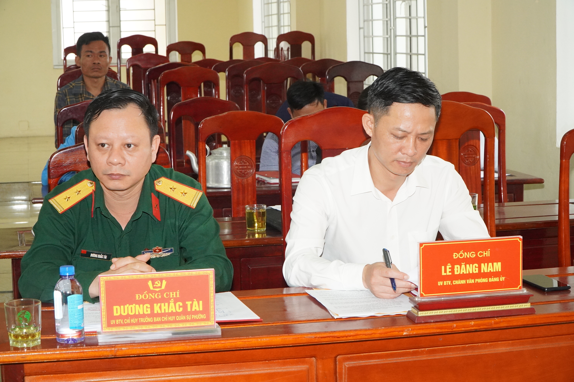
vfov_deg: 20.1
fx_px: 1075
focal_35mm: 68
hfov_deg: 29.9
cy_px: 191
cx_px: 287
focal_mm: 45
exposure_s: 1/80
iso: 3200
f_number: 9
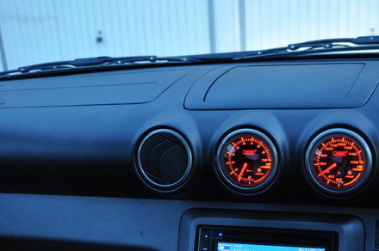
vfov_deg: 27.9
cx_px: 275
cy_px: 159
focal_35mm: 48
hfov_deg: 40.2
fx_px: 505
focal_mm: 22
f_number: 3.8
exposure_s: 1/8
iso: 800
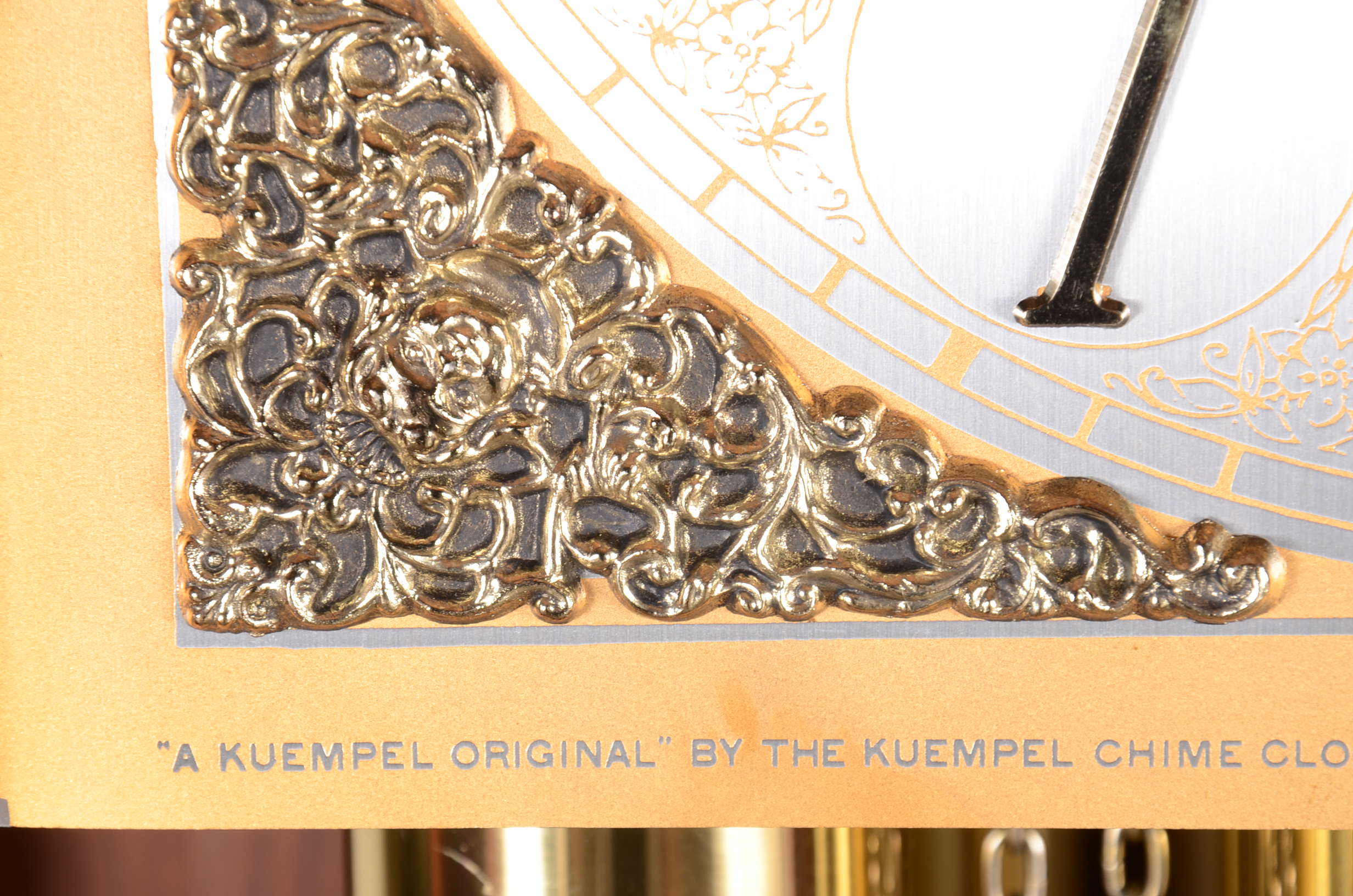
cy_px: 448
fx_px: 5907
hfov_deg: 13.1
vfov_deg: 8.7
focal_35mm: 158
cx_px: 676
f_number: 9
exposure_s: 1/60
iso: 125
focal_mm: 105
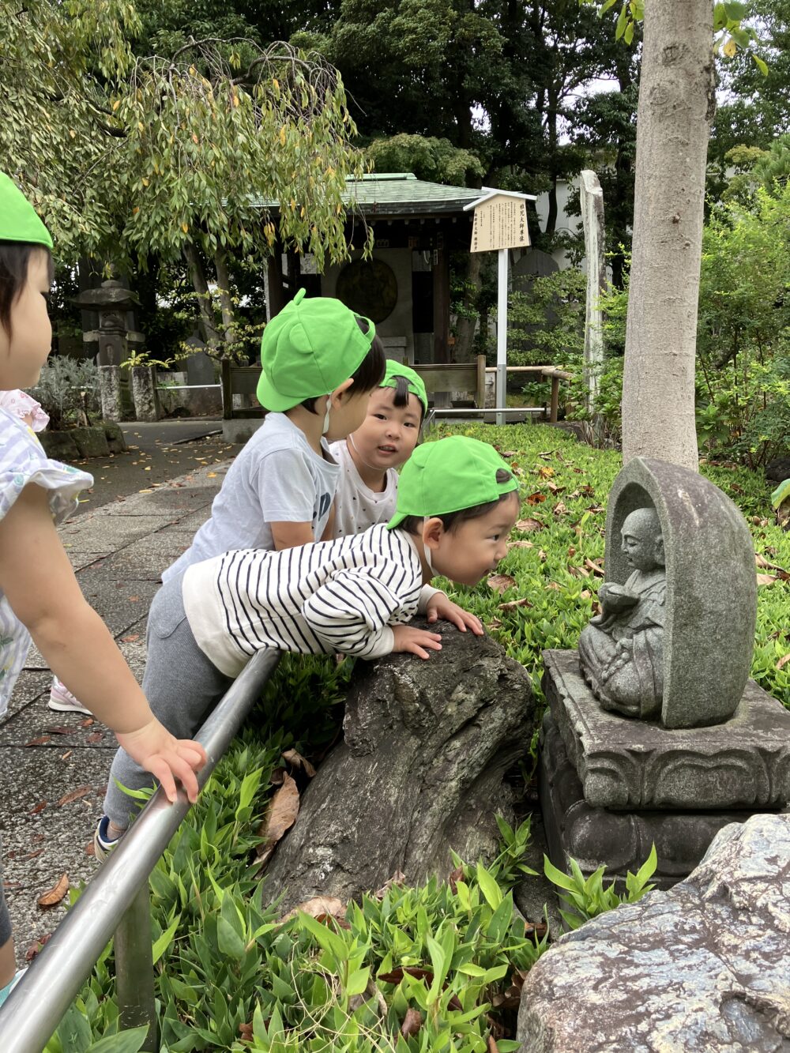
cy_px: 526
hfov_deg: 49.8
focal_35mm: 28
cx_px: 395
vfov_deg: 63.4
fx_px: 852
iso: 25
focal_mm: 3.99
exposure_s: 1/207
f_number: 1.8
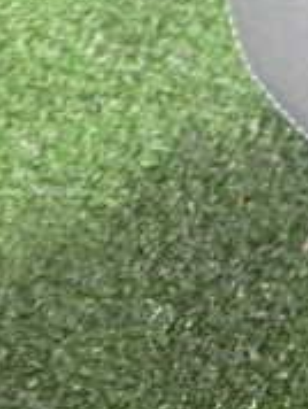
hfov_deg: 12.3
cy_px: -14
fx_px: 1195
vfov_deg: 18.8
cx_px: 683
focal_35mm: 101
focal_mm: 5.4
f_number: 2.3
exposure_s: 1/30
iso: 500
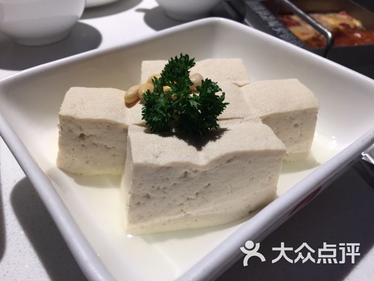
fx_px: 313
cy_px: 140
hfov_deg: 61.7
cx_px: 187
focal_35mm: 29
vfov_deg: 48.2
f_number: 2.2
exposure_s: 1/60
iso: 40
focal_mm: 4.15
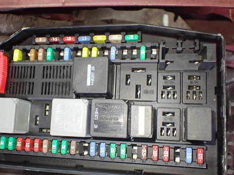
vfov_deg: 37.7
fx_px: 257
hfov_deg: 48.8
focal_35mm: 38
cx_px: 98
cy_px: 96
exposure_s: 1/50
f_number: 2.3
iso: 800
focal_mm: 5.4
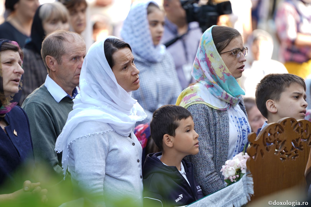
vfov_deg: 6.9
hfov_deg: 10.3
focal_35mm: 200
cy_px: 104
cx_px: 156
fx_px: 1728
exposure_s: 1/100
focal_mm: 200
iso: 80
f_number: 2.8
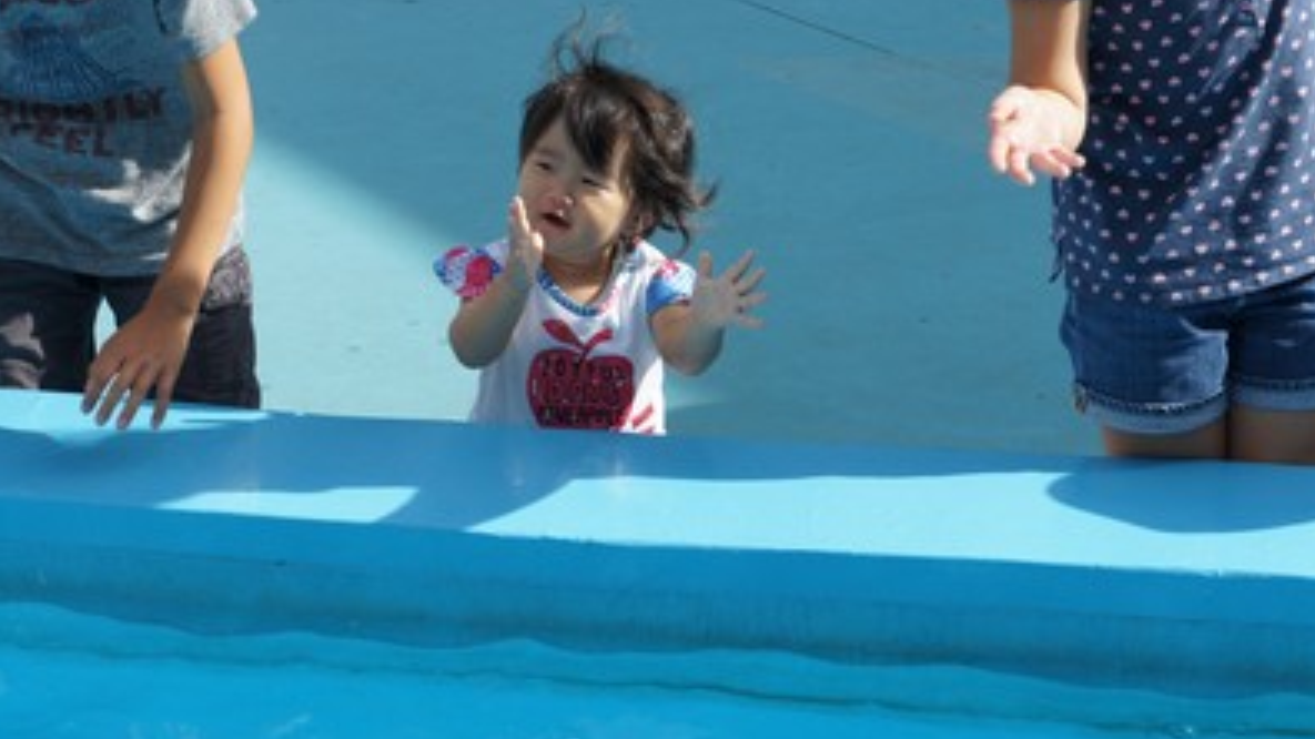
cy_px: 366
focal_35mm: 88
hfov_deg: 24.3
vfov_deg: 13.8
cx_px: 659
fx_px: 3051
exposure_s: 1/250
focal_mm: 55
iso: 200
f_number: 9
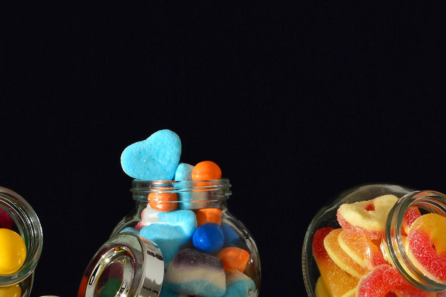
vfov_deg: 8.1
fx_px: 2079
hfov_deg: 12.2
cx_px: 67
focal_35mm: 168
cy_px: 264
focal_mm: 55
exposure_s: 2
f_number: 18
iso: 100
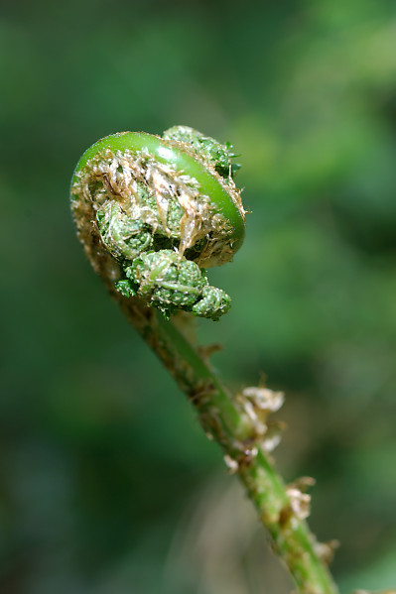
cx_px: 198
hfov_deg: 8.7
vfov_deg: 13.0
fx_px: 2600
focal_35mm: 158
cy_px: 297
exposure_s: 1/15
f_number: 7.1
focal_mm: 105
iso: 100
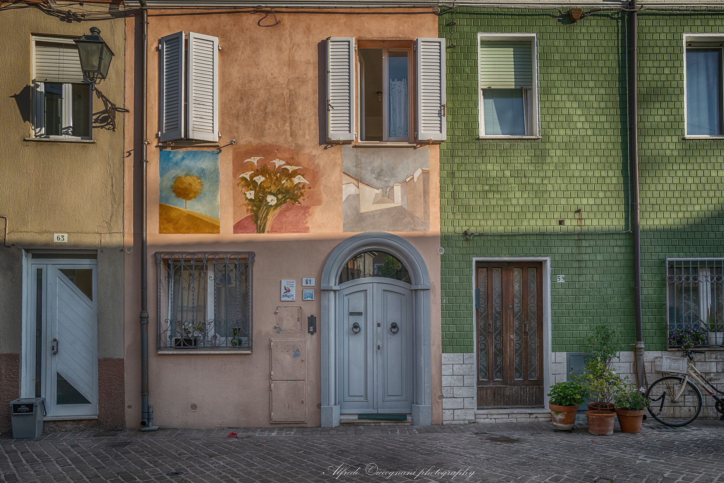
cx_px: 362
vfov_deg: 46.4
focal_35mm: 28
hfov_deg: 65.5
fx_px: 563
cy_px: 242
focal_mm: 28
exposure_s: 1/500
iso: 100
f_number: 5
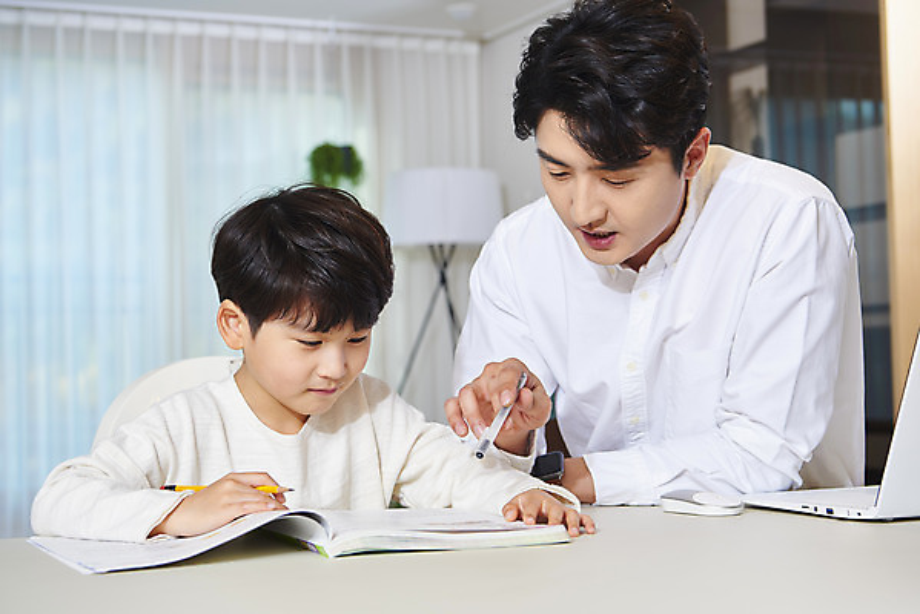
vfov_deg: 21.9
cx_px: 460
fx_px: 1585
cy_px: 307
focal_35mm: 62
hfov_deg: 32.4
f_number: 5.6
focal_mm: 62
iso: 200
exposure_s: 1/80
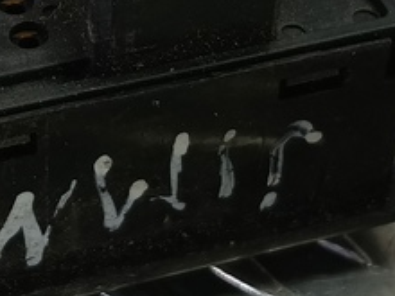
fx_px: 1221
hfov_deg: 18.3
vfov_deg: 13.6
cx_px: 97
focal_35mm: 107
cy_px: -7
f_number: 1.6
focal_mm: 4.11
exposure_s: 1/50
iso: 140
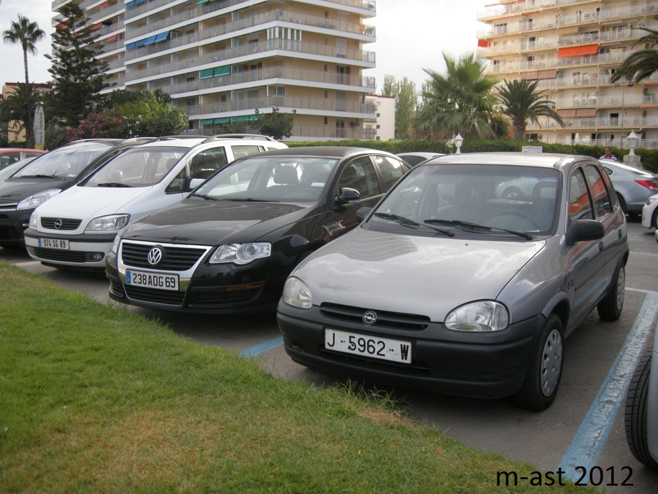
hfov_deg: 52.6
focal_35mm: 35
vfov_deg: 40.7
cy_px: 247
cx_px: 329
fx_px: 665
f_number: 2.7
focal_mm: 7.5
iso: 64
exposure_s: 1/406
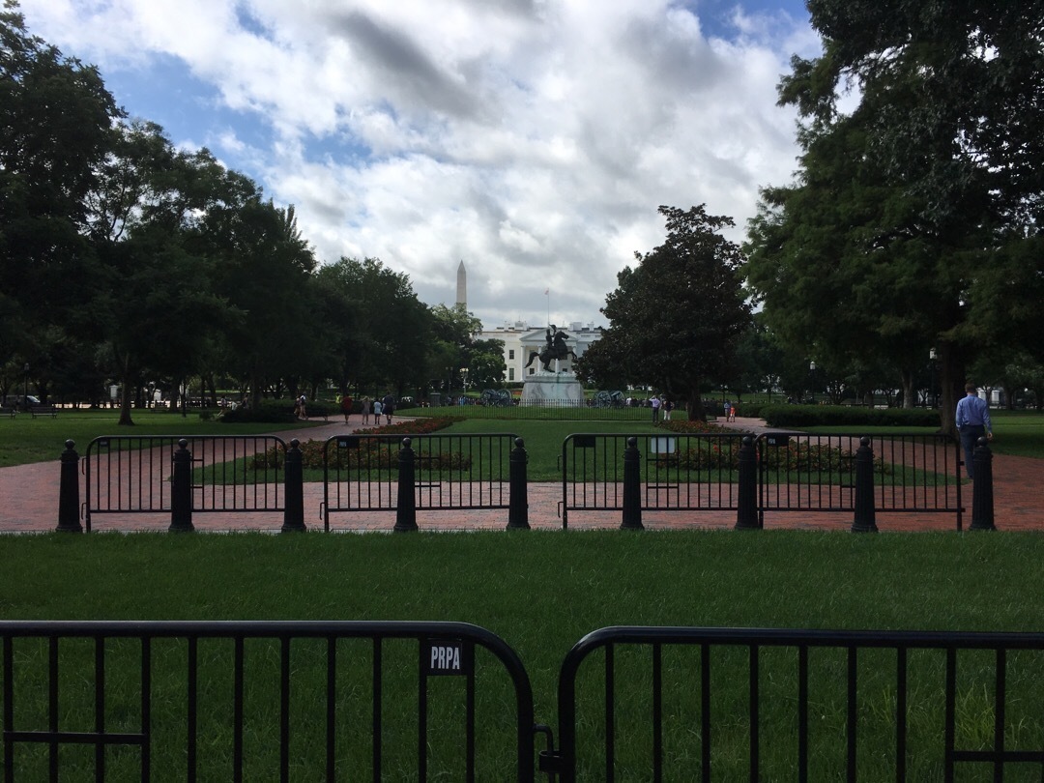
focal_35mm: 29
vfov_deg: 48.2
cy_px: 392
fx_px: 875
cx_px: 522
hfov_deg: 61.7
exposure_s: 1/2198
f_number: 2.2
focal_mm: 4.15
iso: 25
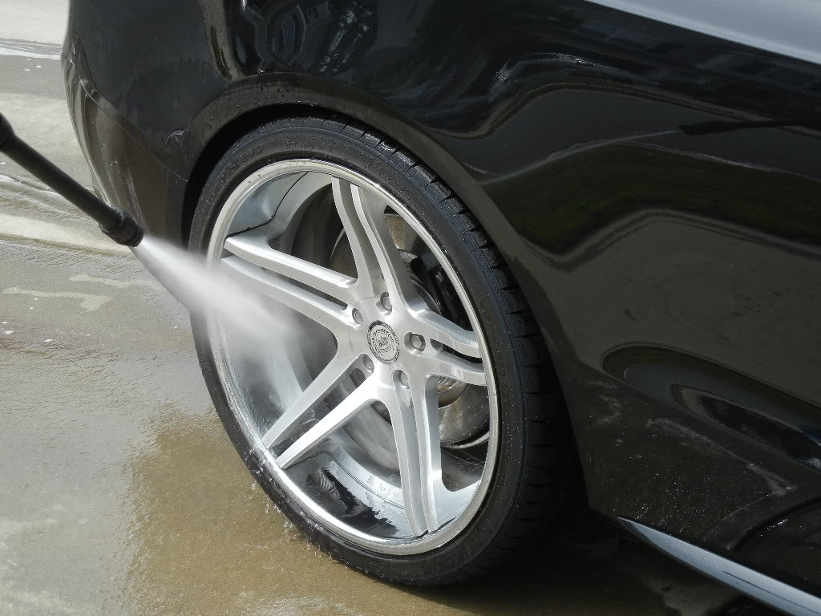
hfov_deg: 22.0
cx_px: 410
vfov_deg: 16.6
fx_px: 2111
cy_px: 308
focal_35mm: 89
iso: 160
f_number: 4.4
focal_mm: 16
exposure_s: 1/451
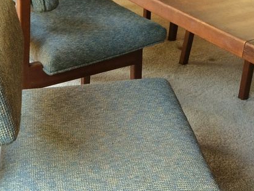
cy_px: 150
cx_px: 87
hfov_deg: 29.6
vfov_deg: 22.3
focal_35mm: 65
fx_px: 477
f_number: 2.2
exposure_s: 1/30
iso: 100
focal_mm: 4.12
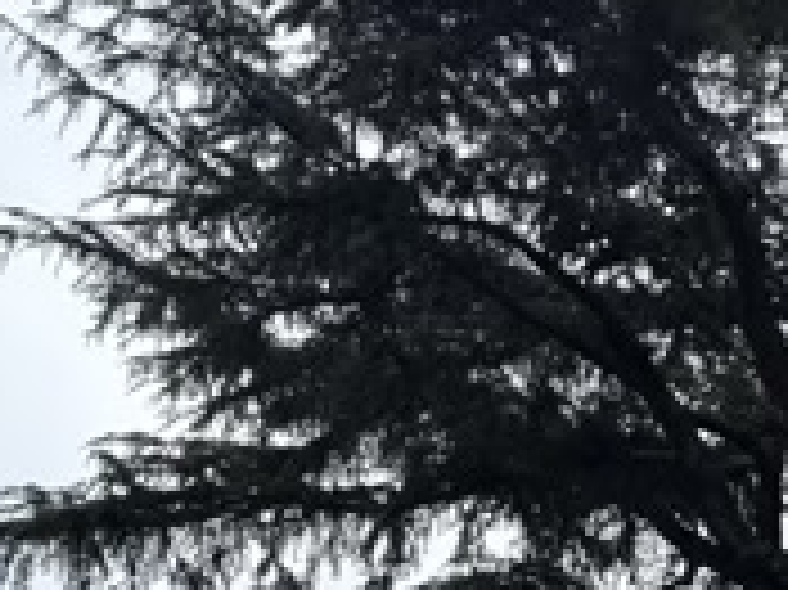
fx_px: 2366
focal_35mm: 104
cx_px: 1040
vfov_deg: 13.5
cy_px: 858
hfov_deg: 17.6
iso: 50
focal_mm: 5.96
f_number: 1.6
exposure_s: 1/5076
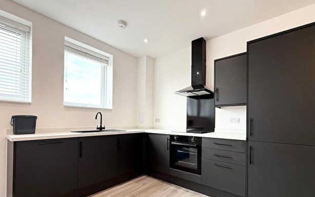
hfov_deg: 94.2
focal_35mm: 17
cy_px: 120
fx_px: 146
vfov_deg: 67.2
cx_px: 167
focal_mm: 2.22
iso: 50
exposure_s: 1/100
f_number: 2.2
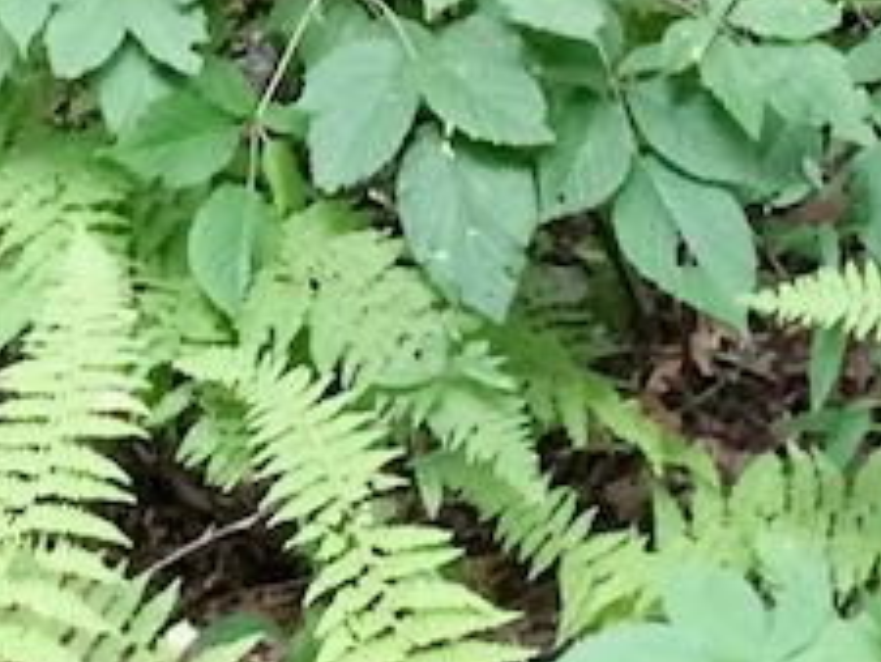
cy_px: -768
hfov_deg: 11.9
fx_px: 4202
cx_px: 243
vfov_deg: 8.4
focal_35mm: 165
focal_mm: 4.15
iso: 80
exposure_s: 1/30
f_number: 2.2
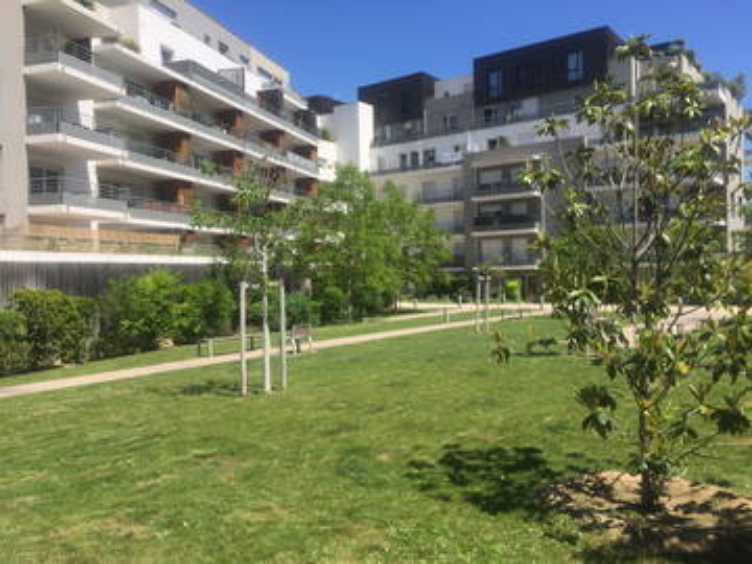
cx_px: 376
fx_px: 630
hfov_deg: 61.7
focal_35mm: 29
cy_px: 282
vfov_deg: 48.2
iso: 32
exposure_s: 1/2083
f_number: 2.2
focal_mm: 4.15
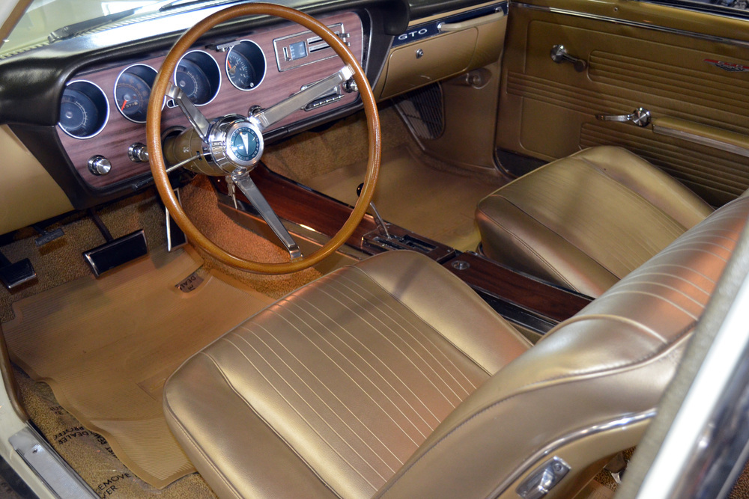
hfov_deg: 53.1
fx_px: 749
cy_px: 250
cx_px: 374
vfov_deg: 36.9
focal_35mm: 36
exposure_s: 1/60
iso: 2000
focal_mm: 24
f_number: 4
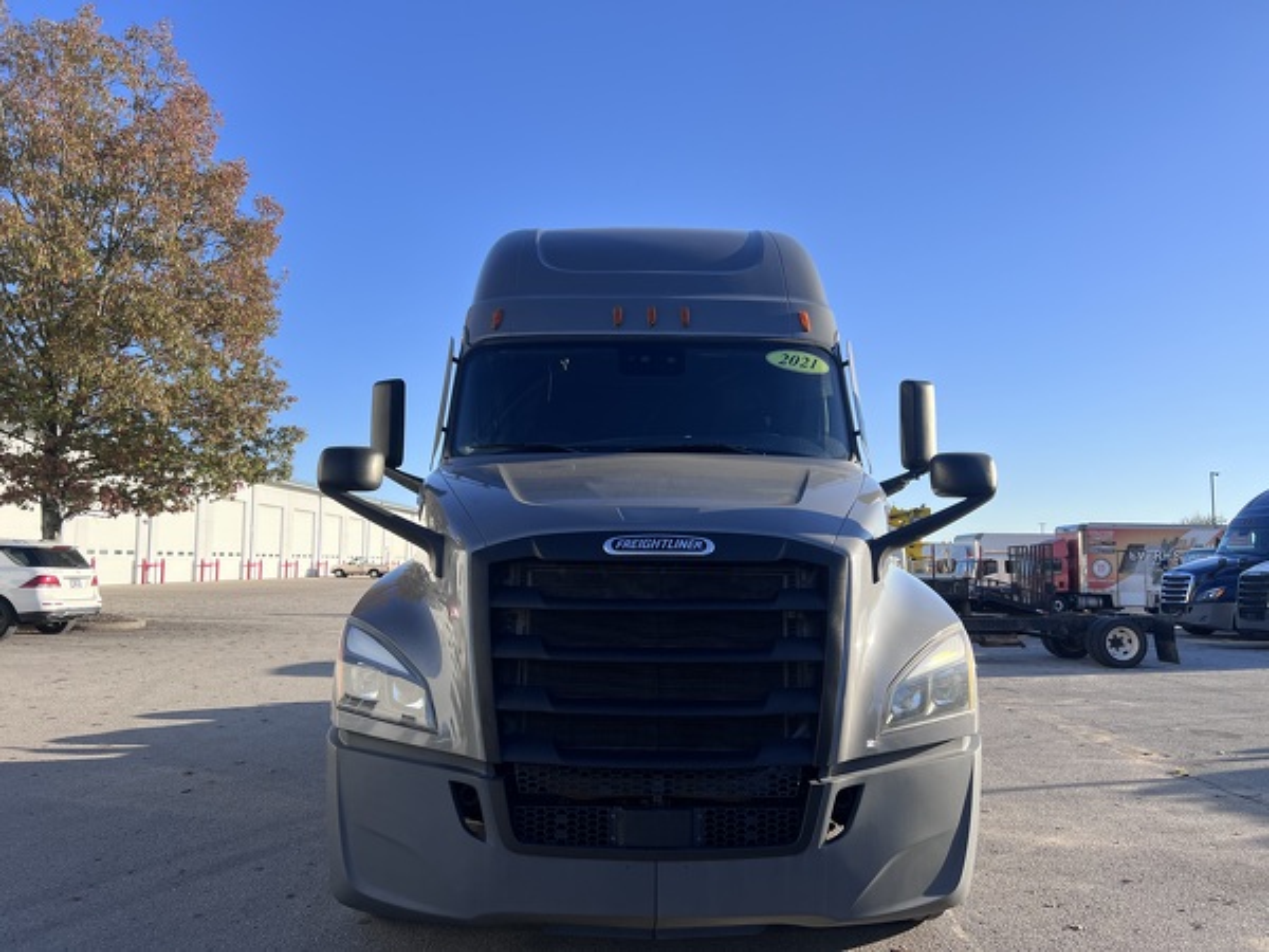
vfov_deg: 53.1
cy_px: 476
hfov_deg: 67.3
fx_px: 953
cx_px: 634
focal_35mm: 26
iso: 50
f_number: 1.5
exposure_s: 1/2457
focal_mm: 5.7
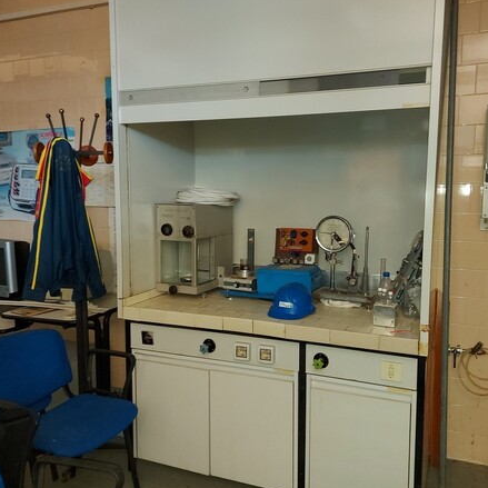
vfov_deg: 55.6
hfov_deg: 55.6
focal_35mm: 29
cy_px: 245
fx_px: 463
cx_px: 262
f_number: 1.8
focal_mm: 5.23
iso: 320
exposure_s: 1/25
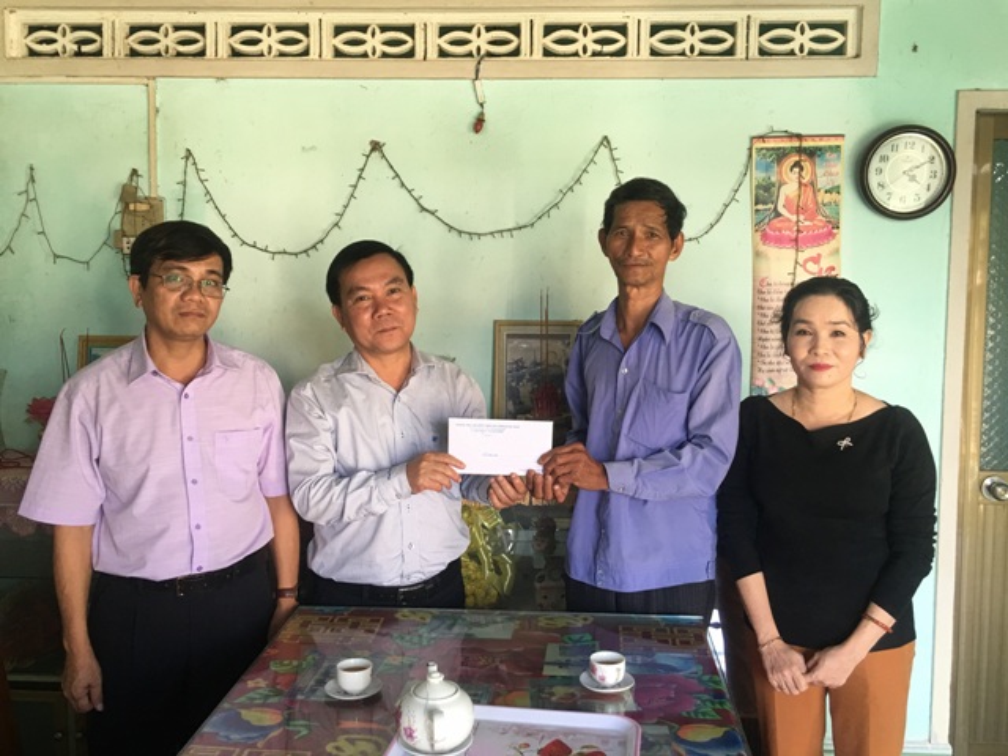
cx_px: 504
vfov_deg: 48.2
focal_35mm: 29
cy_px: 378
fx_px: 844
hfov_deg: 61.7
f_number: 2.2
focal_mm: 4.15
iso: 32
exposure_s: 1/17
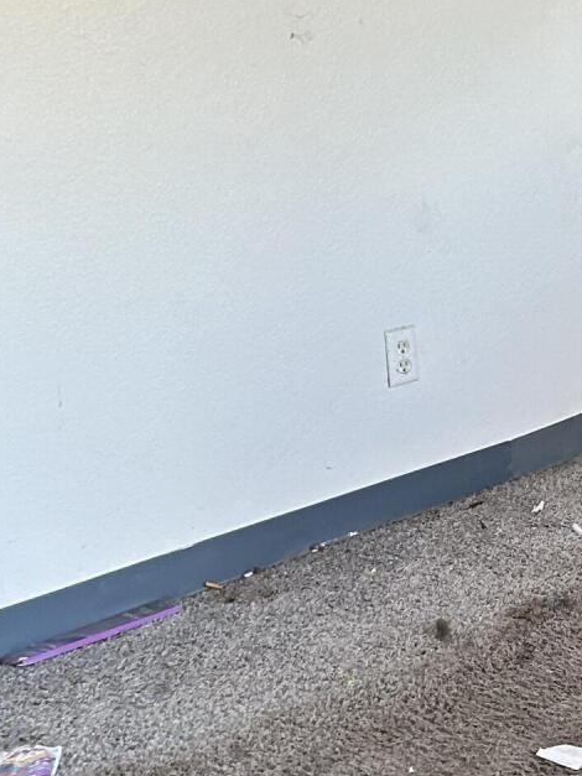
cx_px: 895
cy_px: 381
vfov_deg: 23.6
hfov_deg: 16.1
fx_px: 1861
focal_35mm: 83
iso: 100
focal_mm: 5.7
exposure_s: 1/121
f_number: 1.5
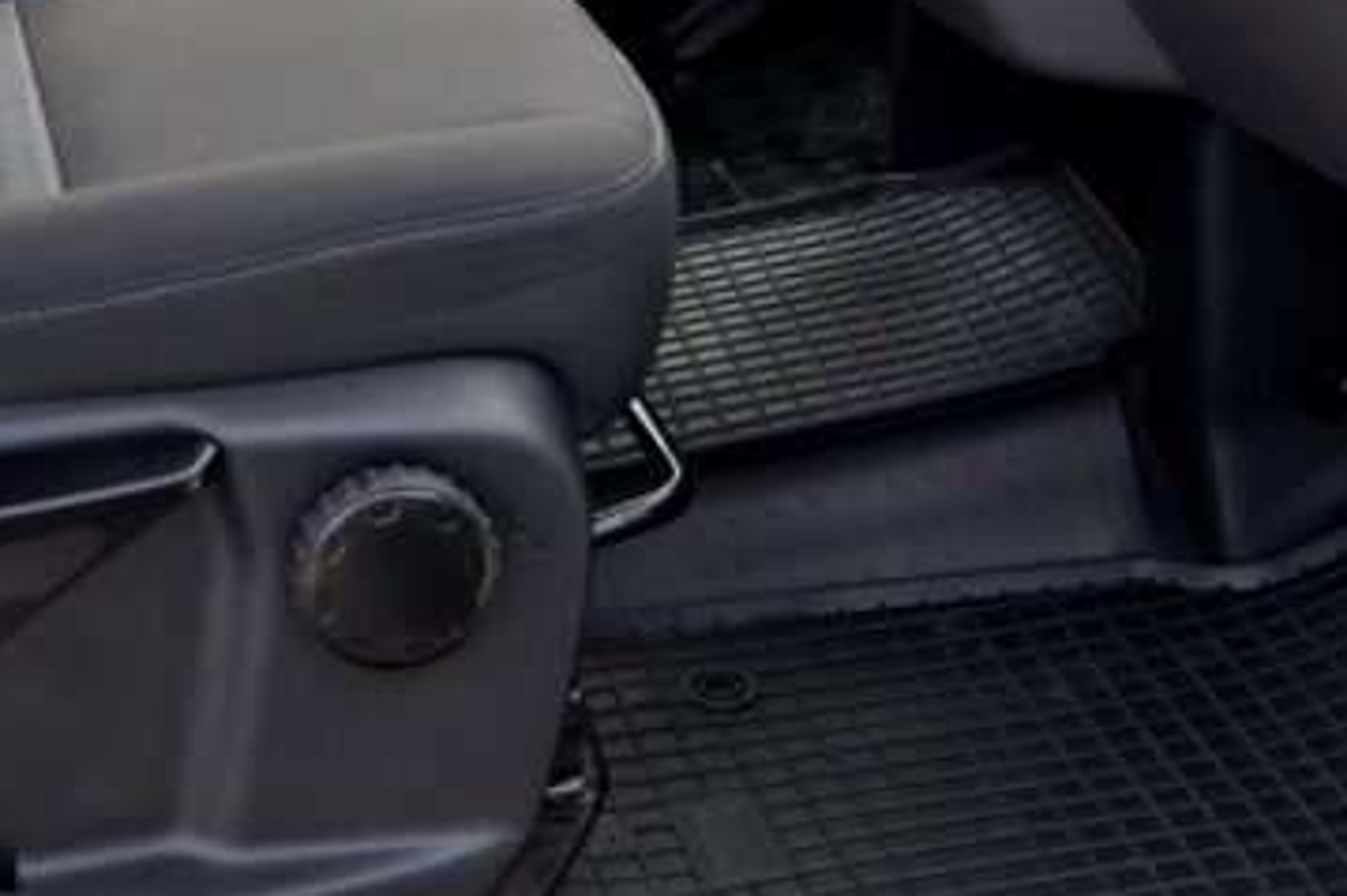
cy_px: -277
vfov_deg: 14.0
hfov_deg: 21.6
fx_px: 3515
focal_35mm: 94
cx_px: 465
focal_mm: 22
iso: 500
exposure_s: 1/100
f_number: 5
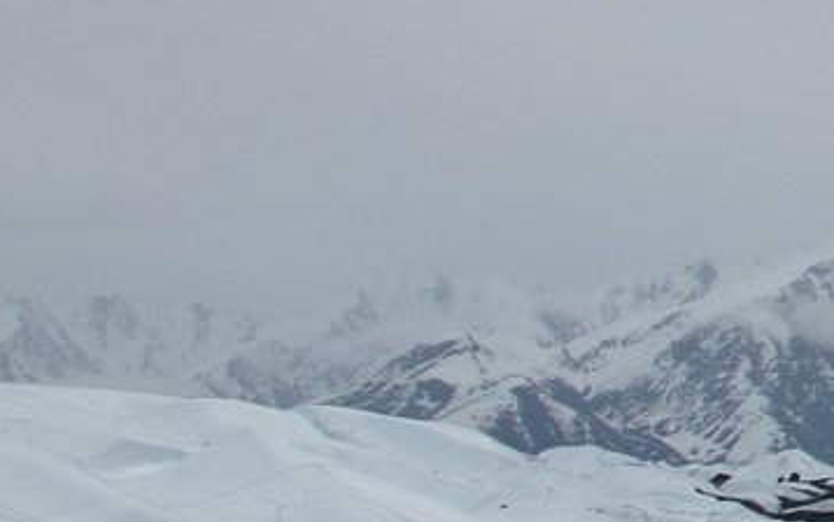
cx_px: 1682
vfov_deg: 8.2
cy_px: 198
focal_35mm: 160
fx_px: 3638
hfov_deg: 11.7
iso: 200
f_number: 8
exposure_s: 1/1000
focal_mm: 15
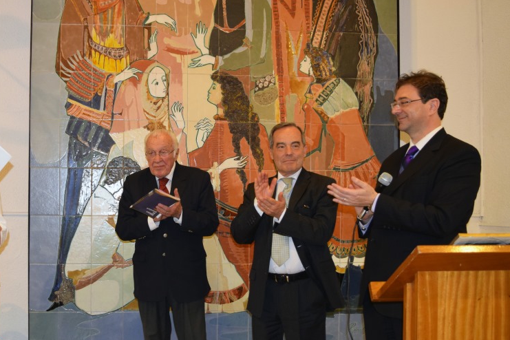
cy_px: 196
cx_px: 168
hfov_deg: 40.8
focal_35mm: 48
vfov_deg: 28.2
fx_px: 676
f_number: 4.5
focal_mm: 23
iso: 800
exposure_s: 1/80
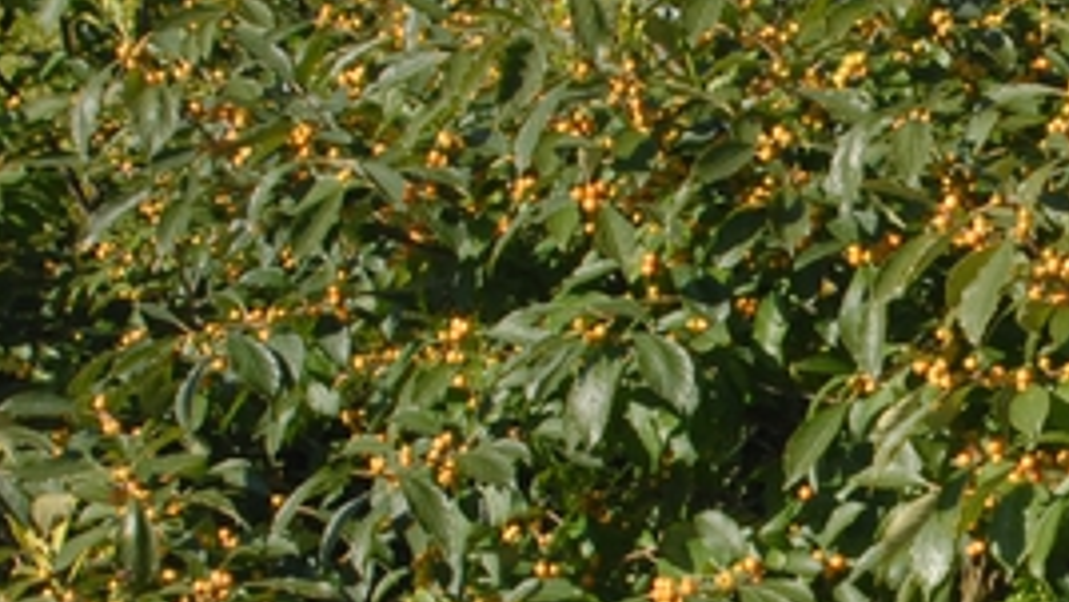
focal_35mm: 168
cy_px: 492
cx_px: 1209
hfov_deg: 12.6
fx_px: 4764
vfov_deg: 7.2
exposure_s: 1/250
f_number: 8
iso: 400
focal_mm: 28
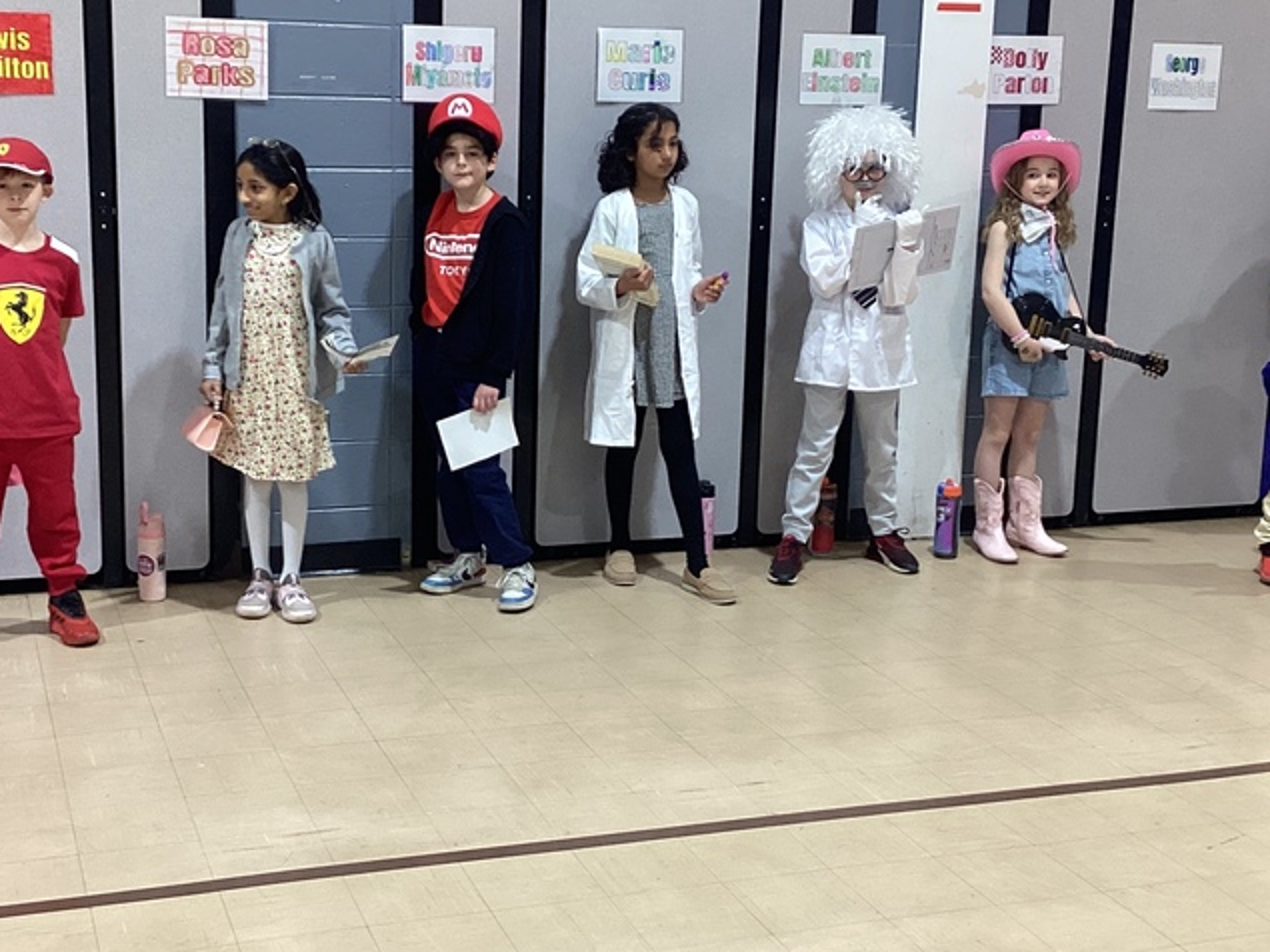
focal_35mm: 50
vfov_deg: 29.1
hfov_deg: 38.2
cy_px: 446
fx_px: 1834
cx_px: 580
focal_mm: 3.3
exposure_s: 1/60
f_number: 2.4
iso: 125
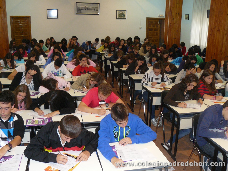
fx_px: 237
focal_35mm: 36
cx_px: 114
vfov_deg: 39.7
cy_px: 86
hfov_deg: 51.4
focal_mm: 6
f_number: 2.8
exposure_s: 1/30
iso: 200
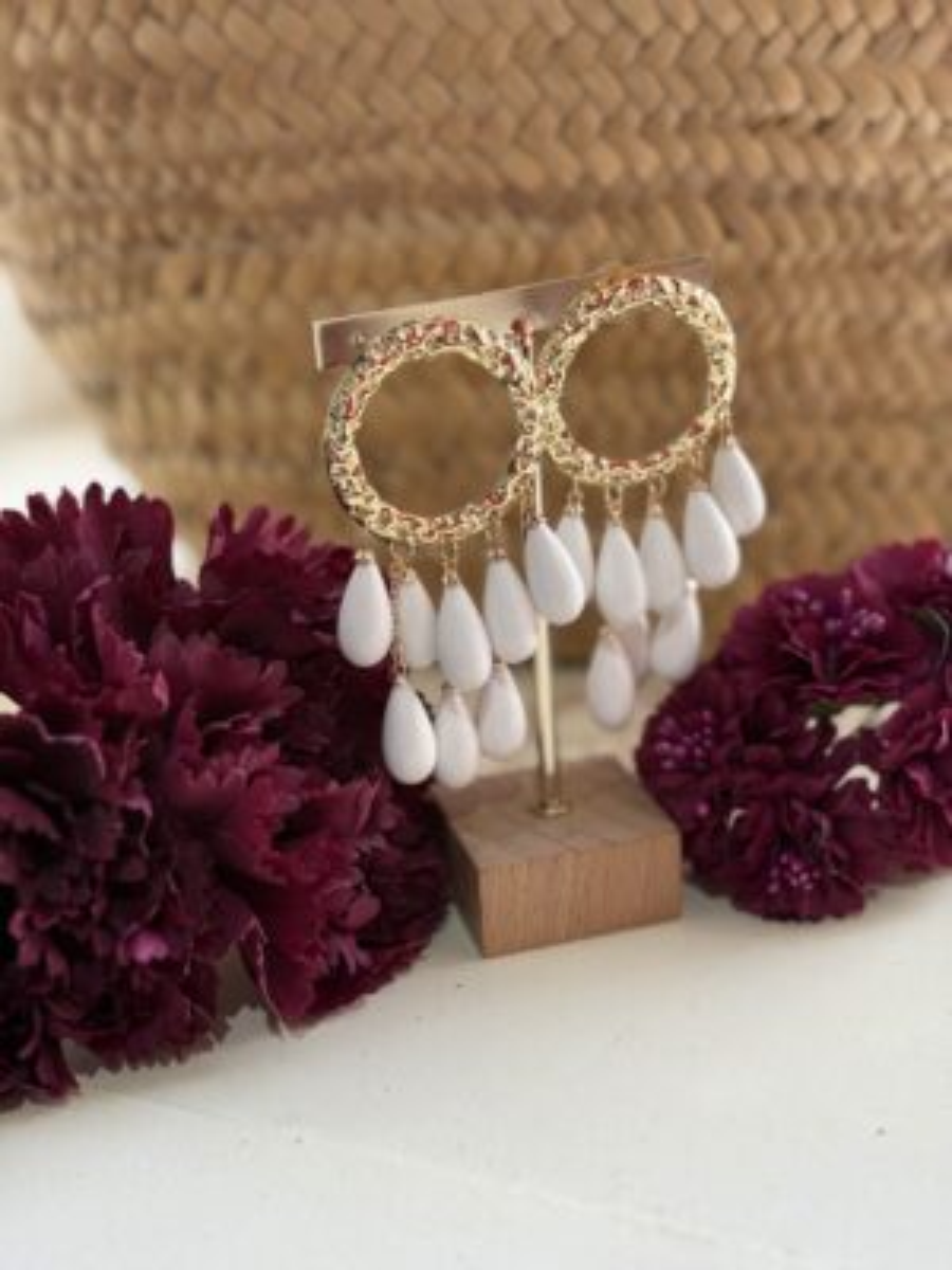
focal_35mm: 52
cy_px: 635
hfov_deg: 28.0
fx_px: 1907
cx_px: 476
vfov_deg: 36.8
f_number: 1.6
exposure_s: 1/50
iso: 40
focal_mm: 5.96
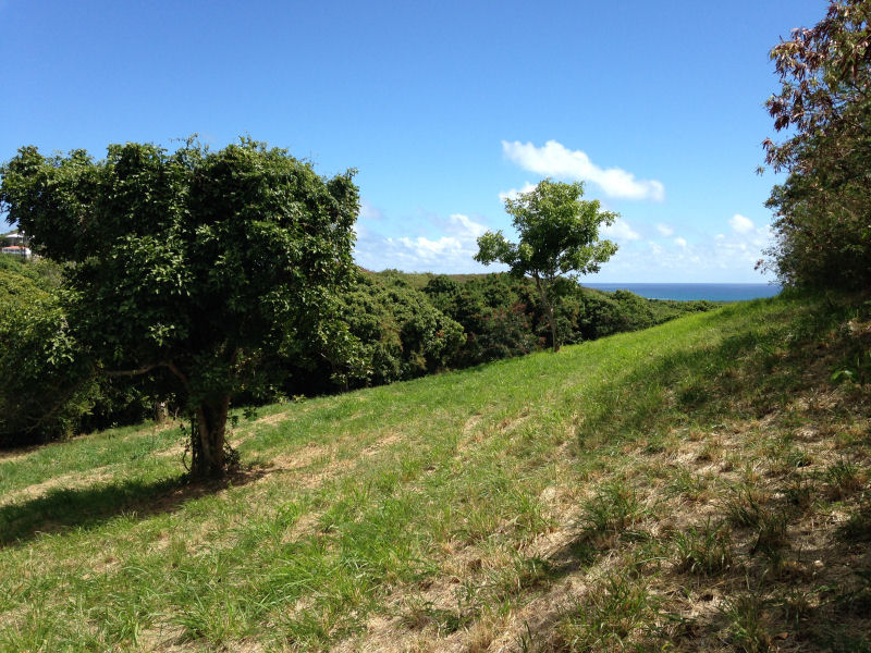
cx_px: 436
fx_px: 830
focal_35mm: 33
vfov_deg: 42.9
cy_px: 326
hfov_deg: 55.4
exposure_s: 1/1323
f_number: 2.4
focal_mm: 4.12
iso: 50
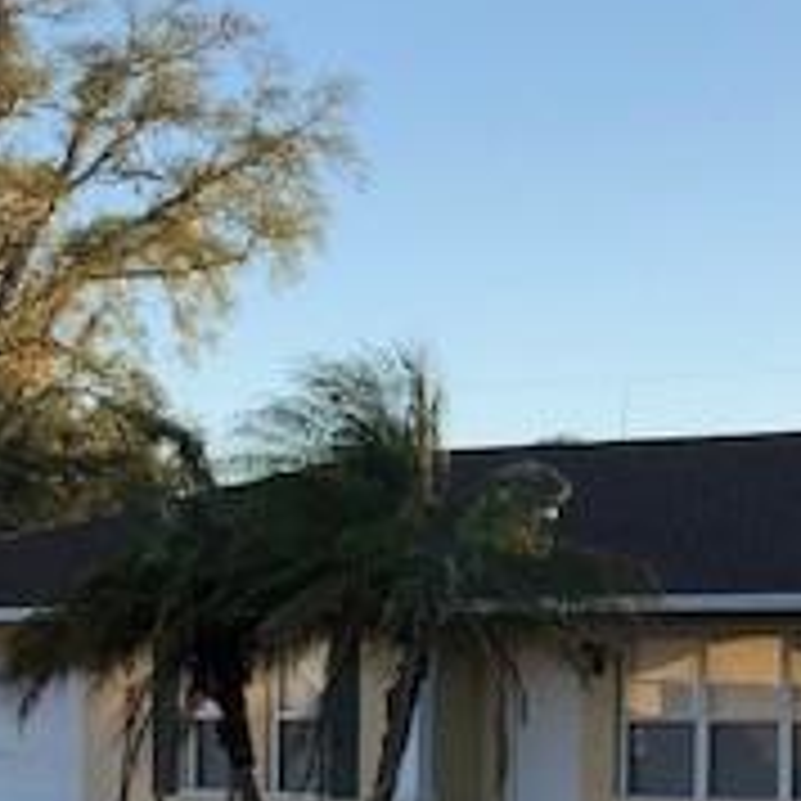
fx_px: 2330
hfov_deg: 18.1
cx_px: 1062
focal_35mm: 89
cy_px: 698
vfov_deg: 19.2
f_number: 1.8
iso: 20
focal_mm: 4
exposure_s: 1/1066
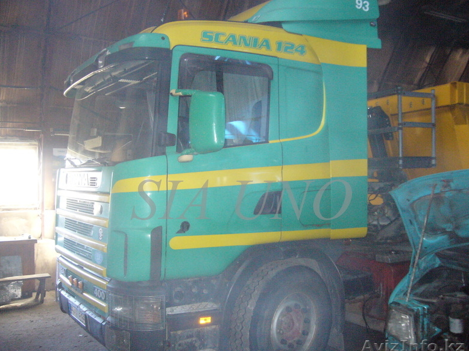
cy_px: 175
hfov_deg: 51.4
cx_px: 230
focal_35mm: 36
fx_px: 488
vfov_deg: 39.6
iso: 400
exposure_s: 1/60
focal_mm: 5.8
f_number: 2.8
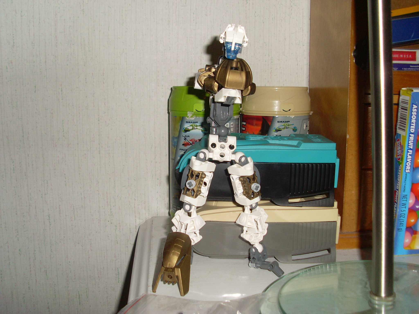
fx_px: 460
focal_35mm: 38
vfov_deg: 37.7
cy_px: 157
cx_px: 210
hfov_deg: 49.0
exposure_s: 1/45
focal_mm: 6.3
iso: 100
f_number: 7.7
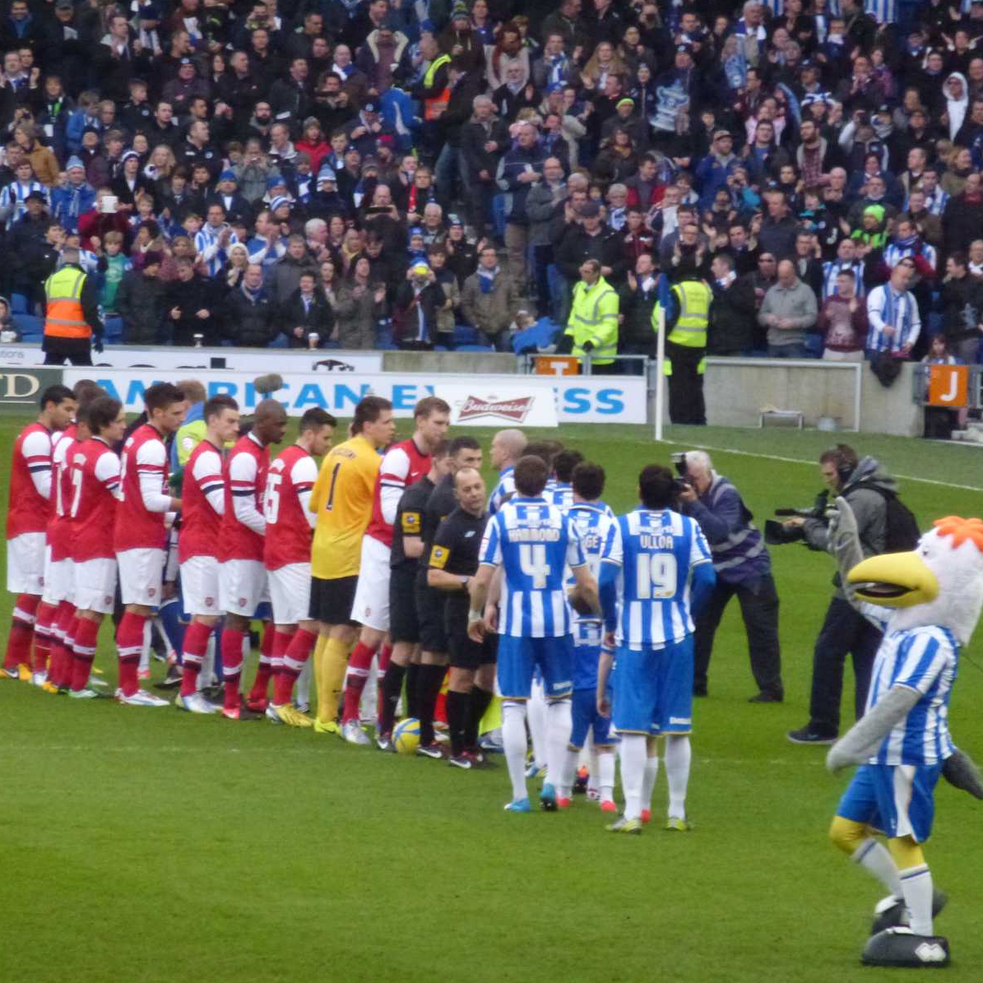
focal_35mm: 420
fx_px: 13494
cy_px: 491
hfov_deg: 4.2
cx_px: 372
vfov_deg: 4.2
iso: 800
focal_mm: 63.6
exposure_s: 1/250
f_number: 5.9
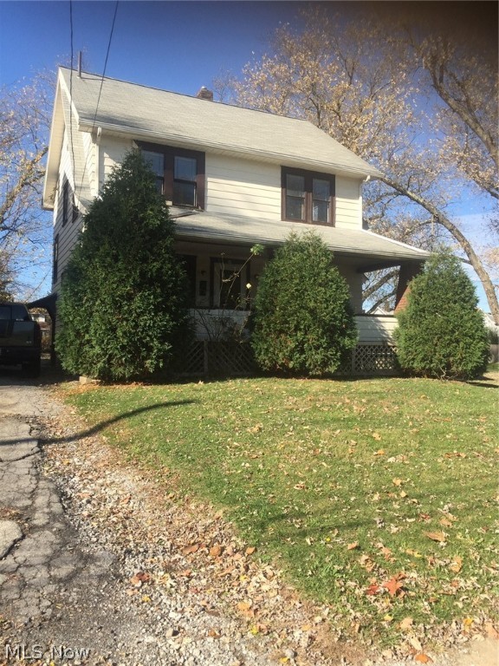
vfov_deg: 61.7
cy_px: 333
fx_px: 557
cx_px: 250
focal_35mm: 29
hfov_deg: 48.2
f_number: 2.2
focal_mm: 4.15
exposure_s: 1/1068
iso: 32
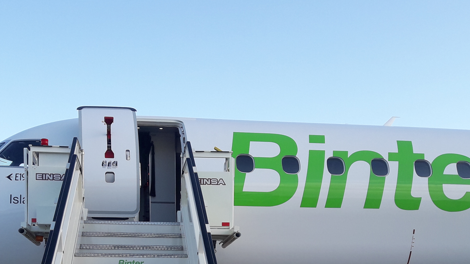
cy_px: 276
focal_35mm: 53
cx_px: 190
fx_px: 660
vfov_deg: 21.7
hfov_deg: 39.0
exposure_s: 1/584
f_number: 1.9
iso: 40
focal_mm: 3.7
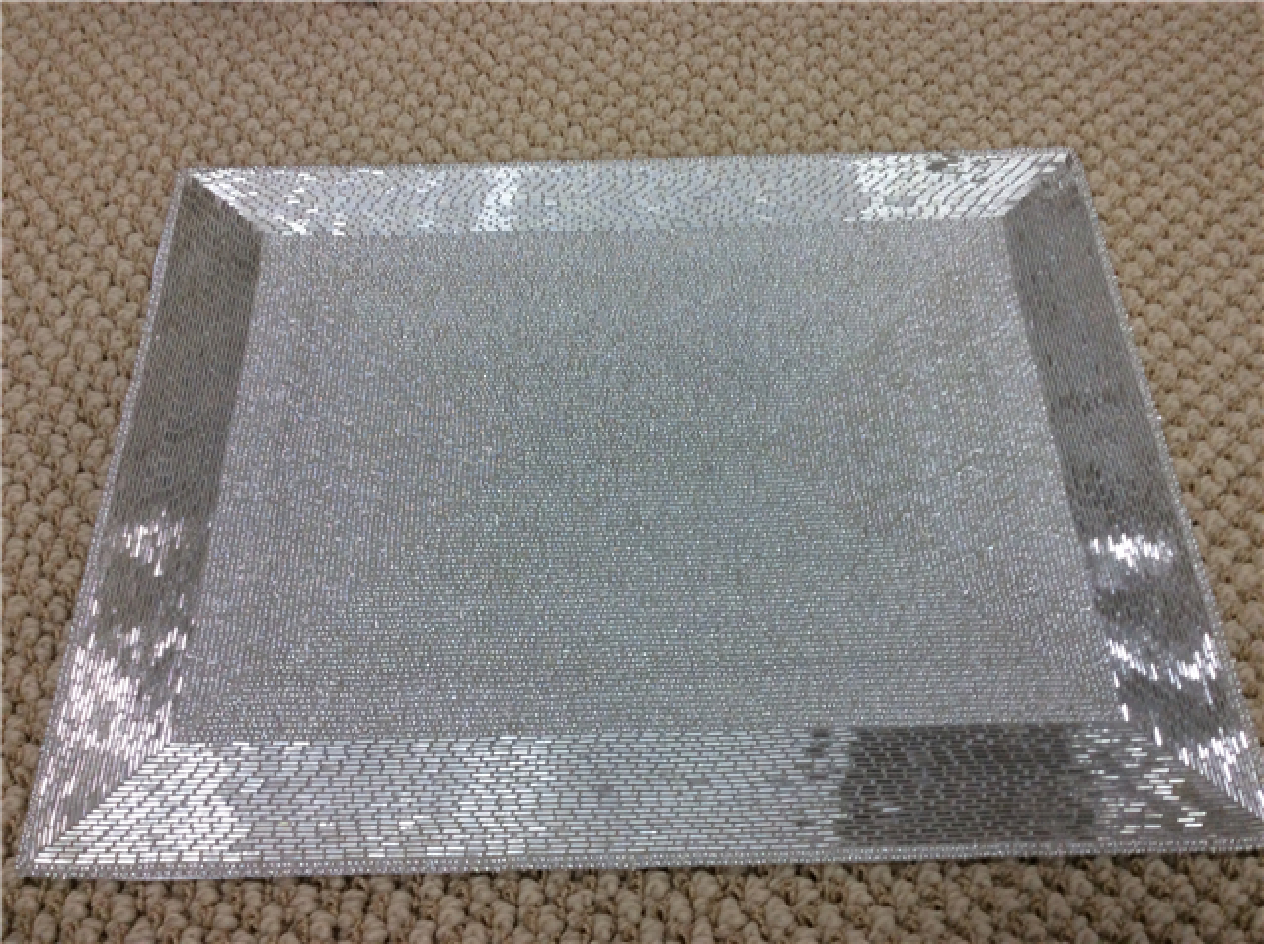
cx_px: 632
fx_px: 1167
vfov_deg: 44.1
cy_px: 472
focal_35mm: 32
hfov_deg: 56.9
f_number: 2.4
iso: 64
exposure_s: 1/25
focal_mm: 3.3
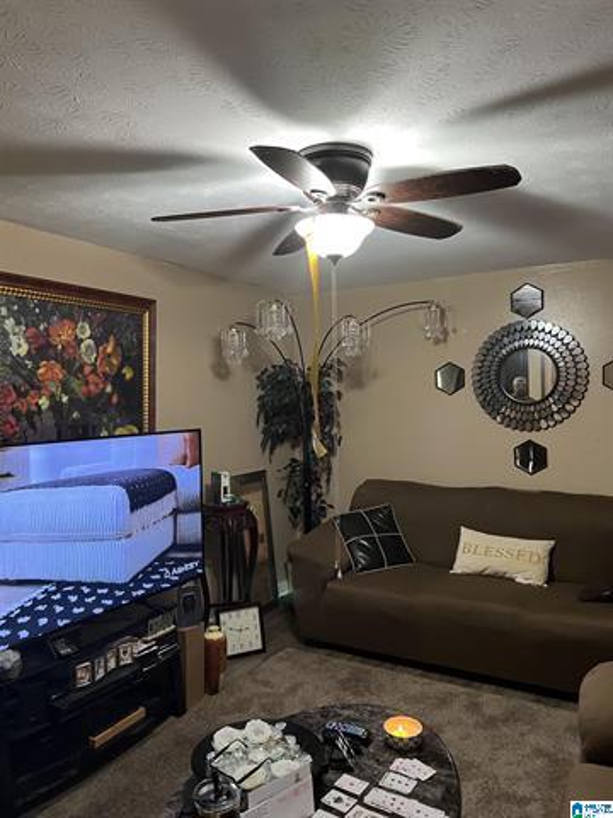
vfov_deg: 67.3
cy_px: 409
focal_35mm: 26
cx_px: 306
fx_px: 614
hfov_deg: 53.1
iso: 320
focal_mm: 5.7
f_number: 1.5
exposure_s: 1/60
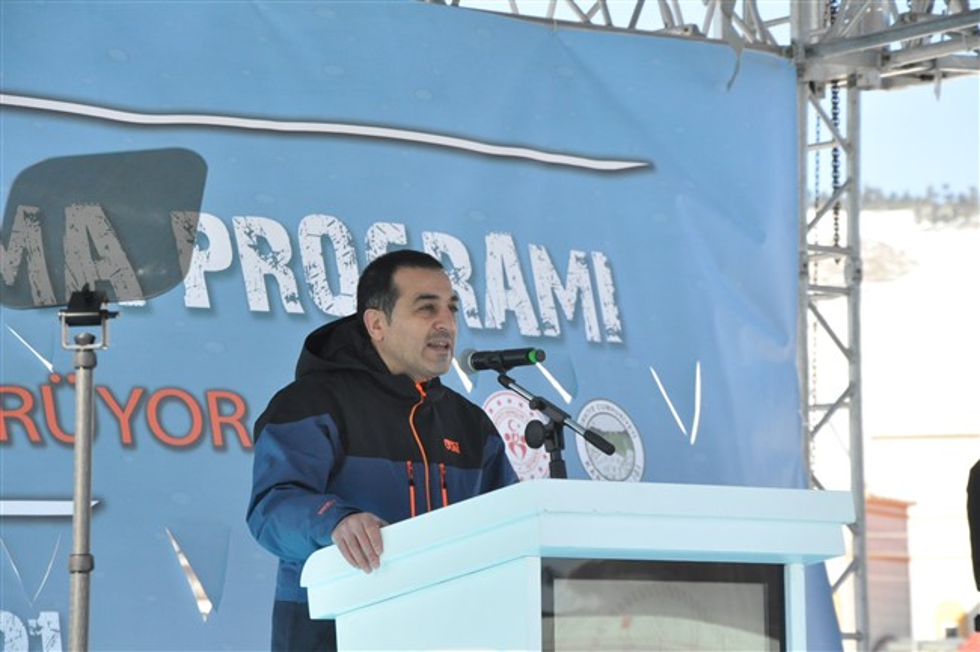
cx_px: 490
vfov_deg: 8.7
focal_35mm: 158
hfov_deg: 13.1
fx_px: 4283
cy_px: 326
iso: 1600
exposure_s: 1/1000
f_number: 8
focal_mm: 105
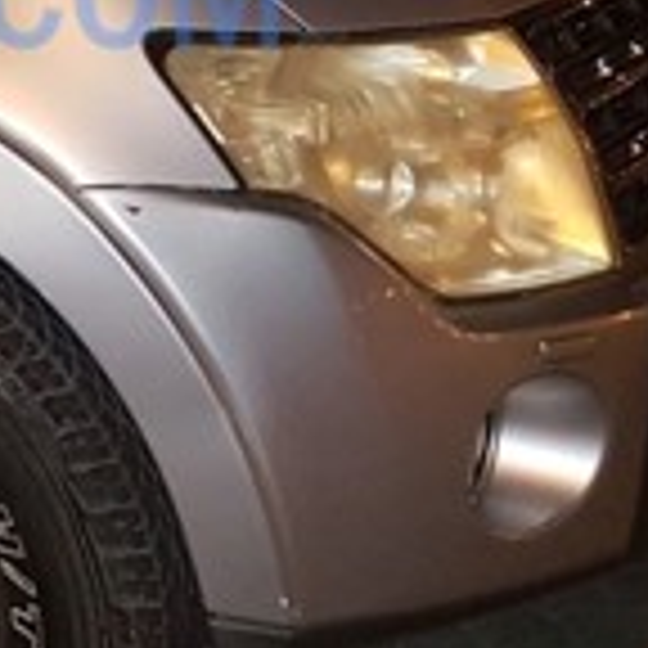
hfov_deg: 15.4
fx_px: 2033
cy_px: -14
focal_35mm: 96
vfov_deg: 17.6
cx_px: -540
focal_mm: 4.2
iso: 200
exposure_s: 1/18
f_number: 1.7
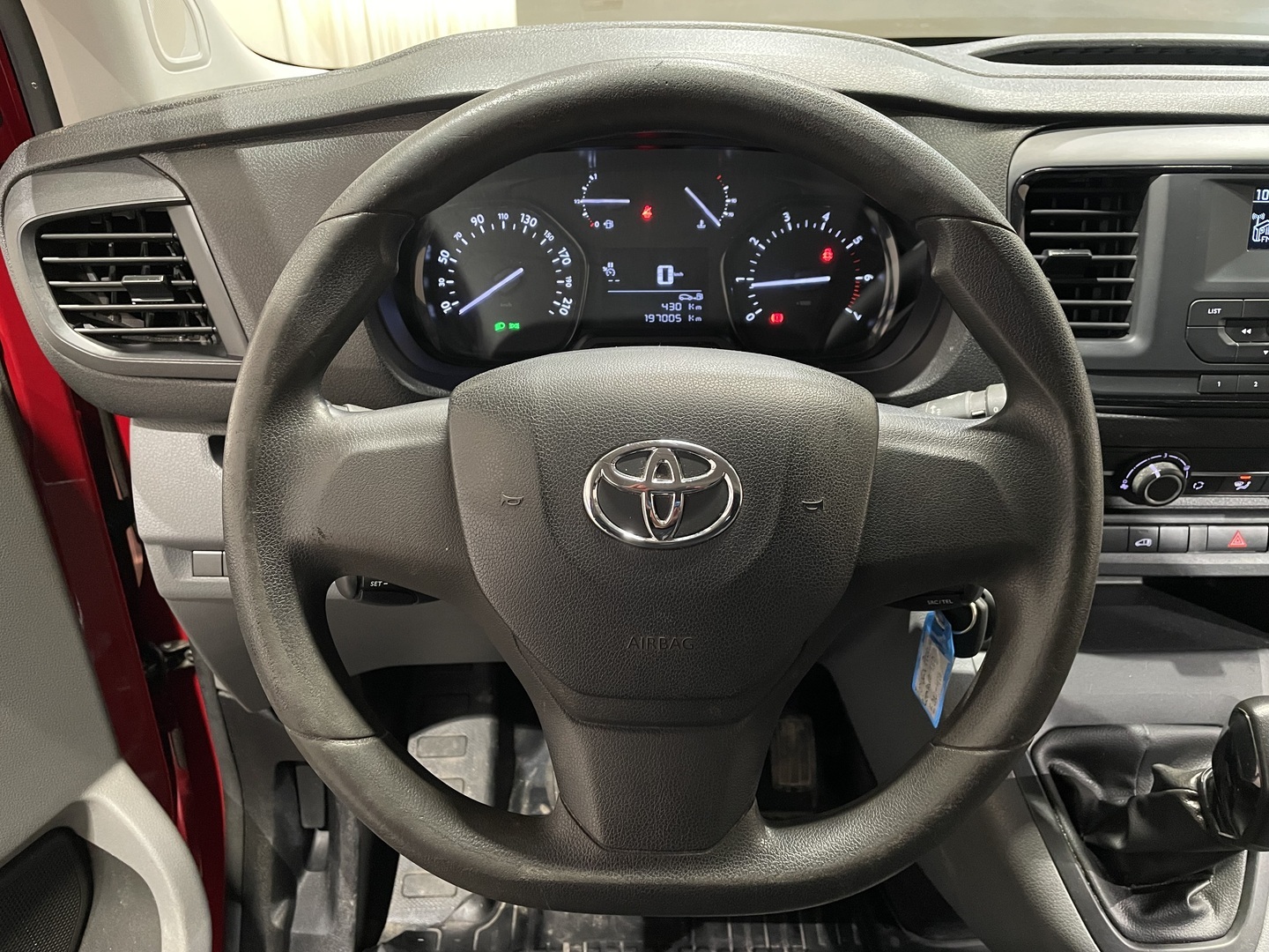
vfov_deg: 53.1
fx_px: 953
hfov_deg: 67.3
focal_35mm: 26
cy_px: 476
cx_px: 634
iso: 500
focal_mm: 4.2
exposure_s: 1/38
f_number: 1.6
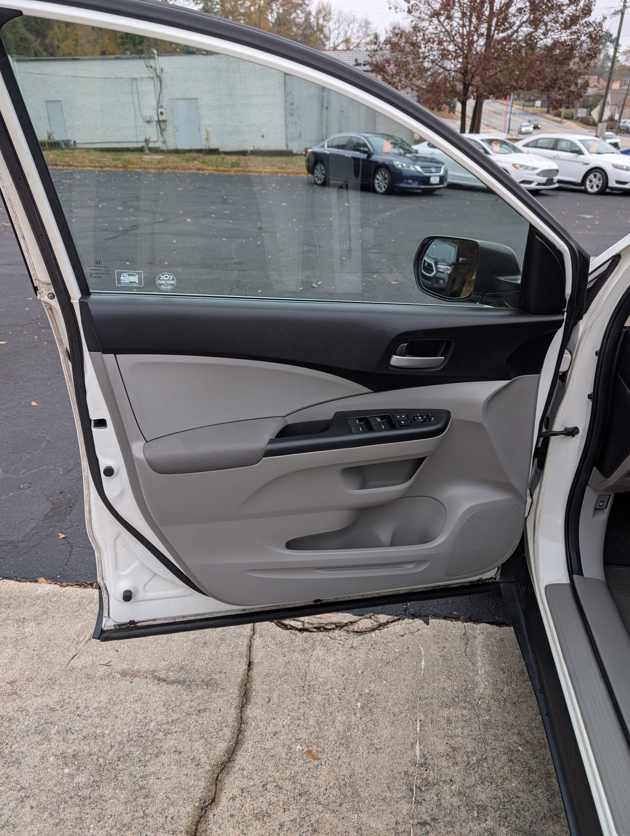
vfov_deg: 71.5
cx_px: 315
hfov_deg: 56.9
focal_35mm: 24
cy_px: 418
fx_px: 581
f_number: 1.68
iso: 107
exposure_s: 1/202
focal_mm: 6.9
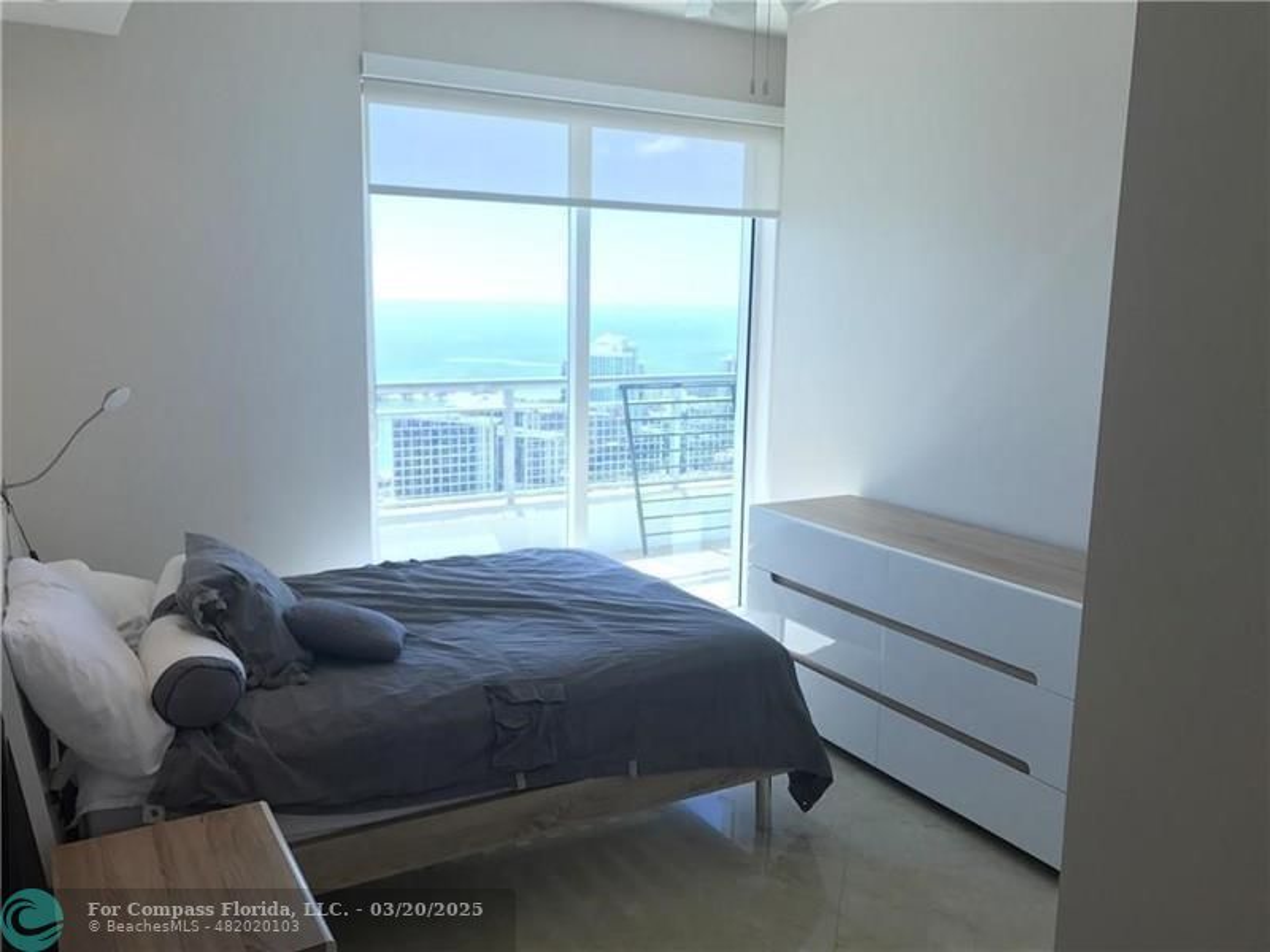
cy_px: 476
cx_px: 635
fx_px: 1027
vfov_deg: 49.7
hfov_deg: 63.4
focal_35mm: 28
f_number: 1.8
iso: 20
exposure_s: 1/206
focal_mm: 3.99
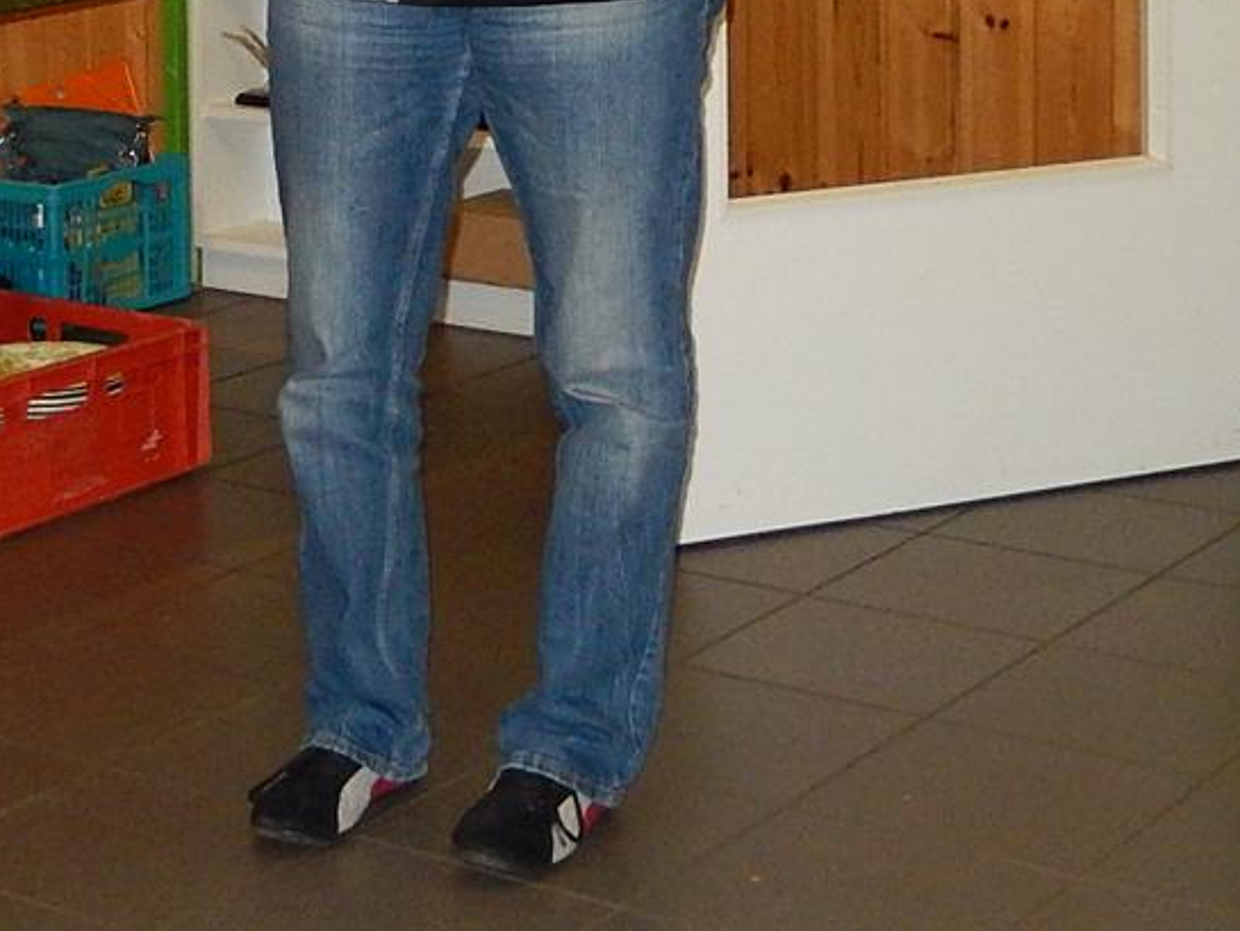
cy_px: -193
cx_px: 173
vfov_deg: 15.2
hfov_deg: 20.5
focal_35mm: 94
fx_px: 3368
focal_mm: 5.7
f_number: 3.8
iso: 500
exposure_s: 1/30
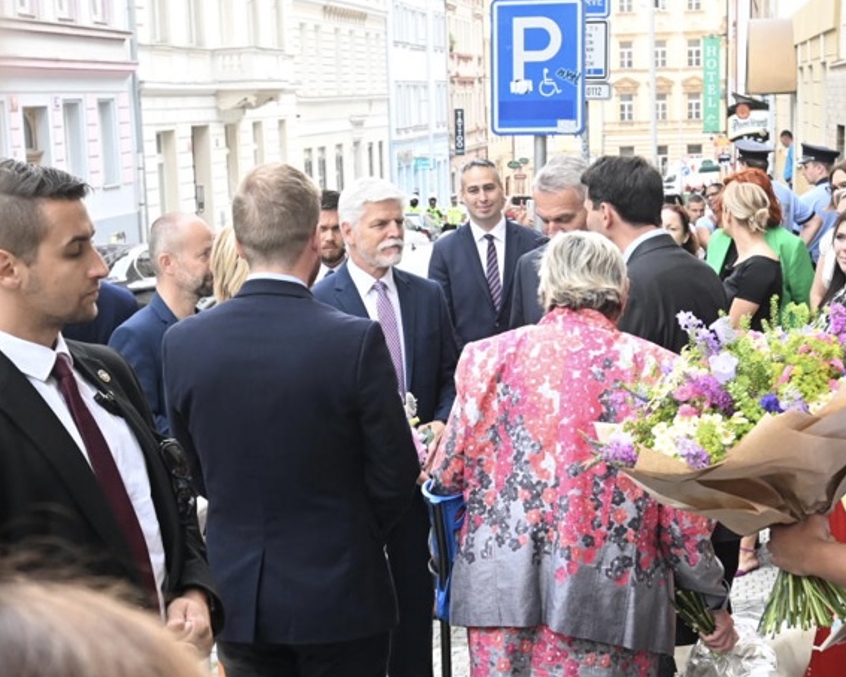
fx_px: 1002
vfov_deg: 37.4
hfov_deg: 45.6
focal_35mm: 40
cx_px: 497
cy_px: 334
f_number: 6.3
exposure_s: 1/500
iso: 2000
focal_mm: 35
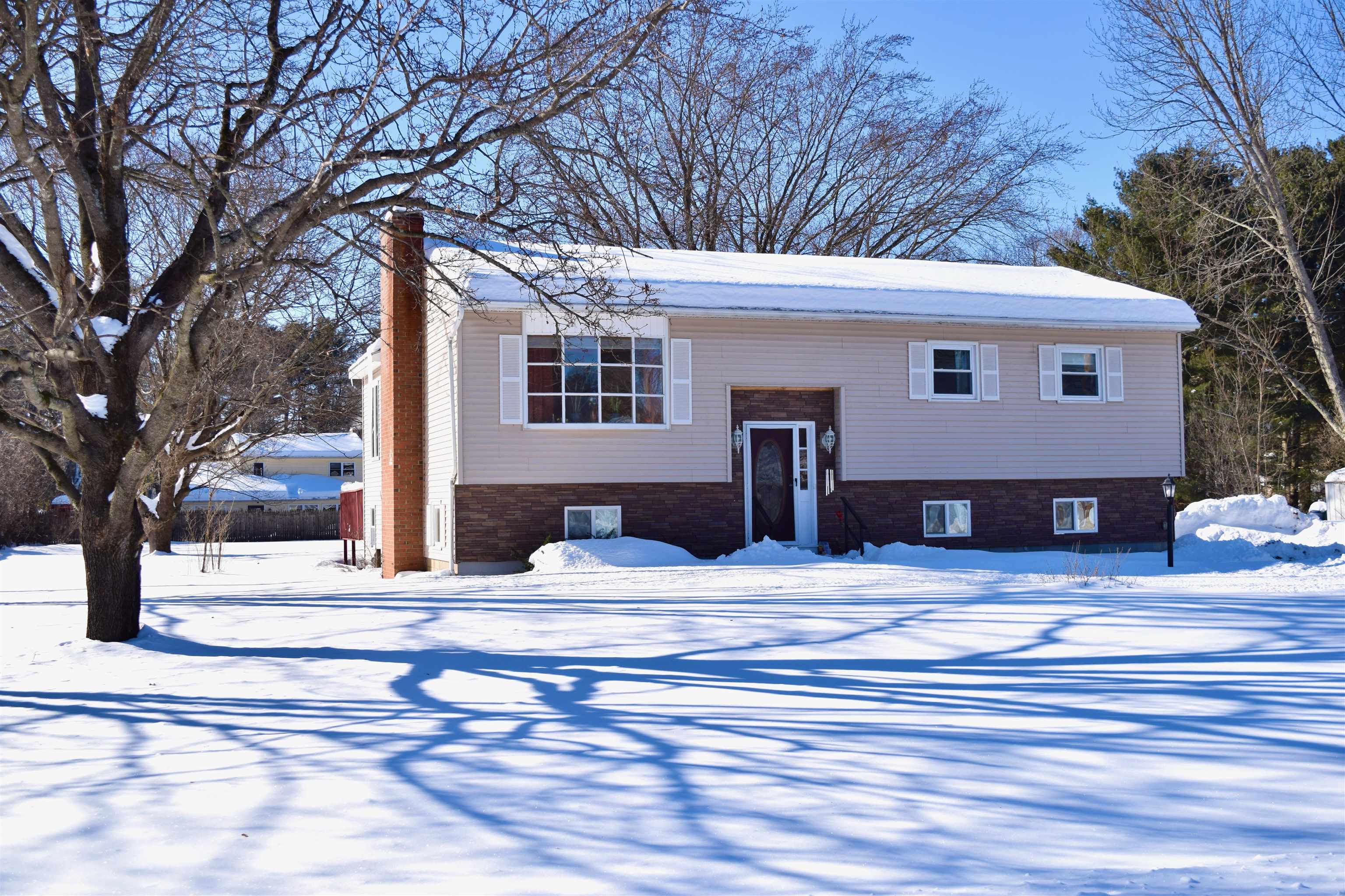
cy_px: 448
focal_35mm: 39
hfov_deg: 49.6
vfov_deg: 34.2
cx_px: 672
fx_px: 1457
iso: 200
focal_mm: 26
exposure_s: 1/1250
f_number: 6.3
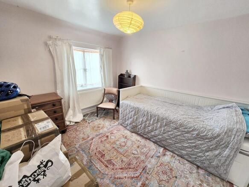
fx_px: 93
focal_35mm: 13
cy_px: 94
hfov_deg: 106.2
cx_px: 124
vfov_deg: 89.9
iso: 125
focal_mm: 2.2
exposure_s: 1/50
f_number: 2.2
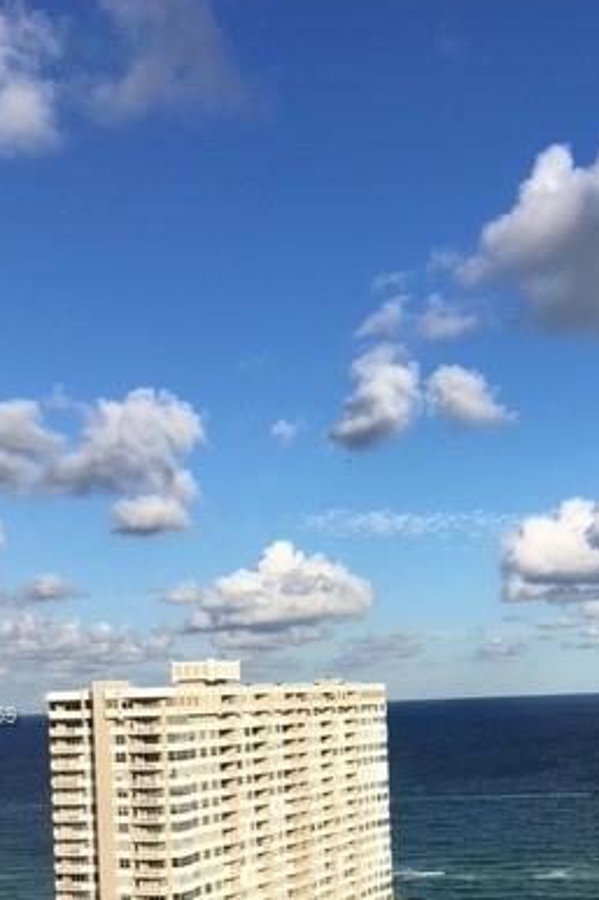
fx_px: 1249
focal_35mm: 50
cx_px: 464
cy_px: 718
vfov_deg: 38.2
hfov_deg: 26.6
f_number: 2.2
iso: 25
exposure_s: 1/2262
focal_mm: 4.15
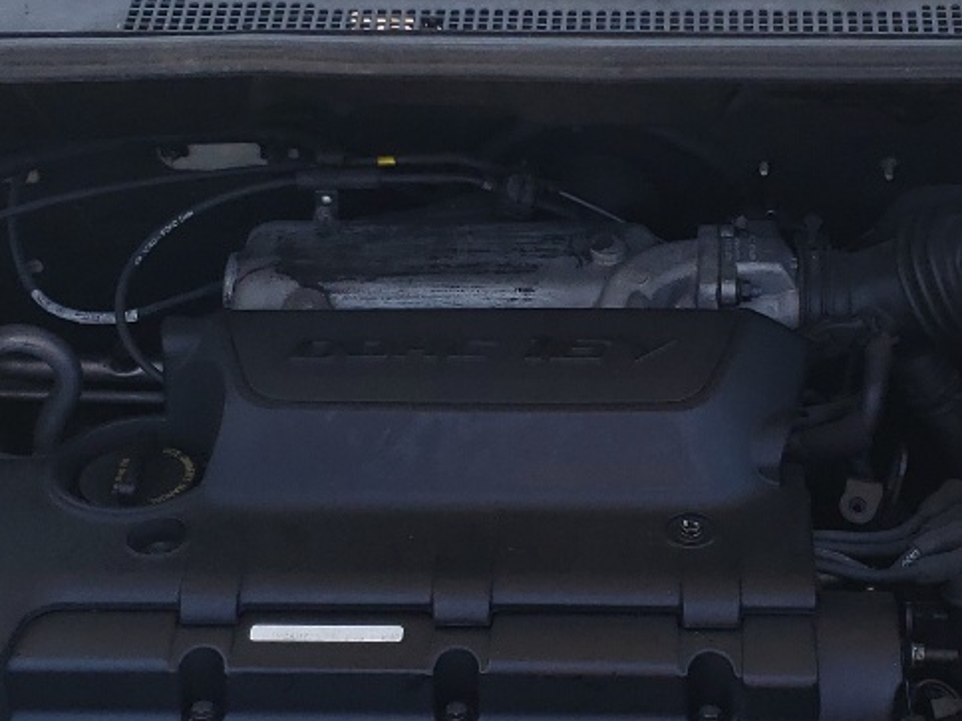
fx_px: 2390
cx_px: 636
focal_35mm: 86
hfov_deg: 22.7
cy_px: 320
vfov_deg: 17.2
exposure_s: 1/556
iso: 50
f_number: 1.5
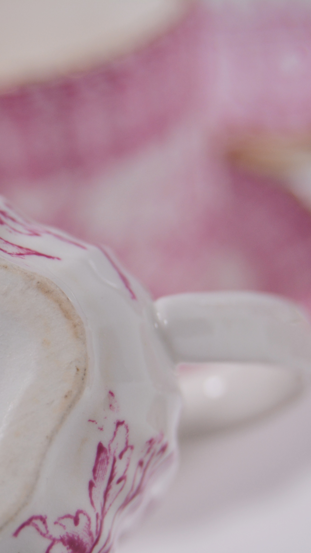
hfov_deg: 8.6
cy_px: 342
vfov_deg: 15.3
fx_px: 2052
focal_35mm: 140
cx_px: -35
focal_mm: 48
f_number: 6.3
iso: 200
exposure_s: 1/160
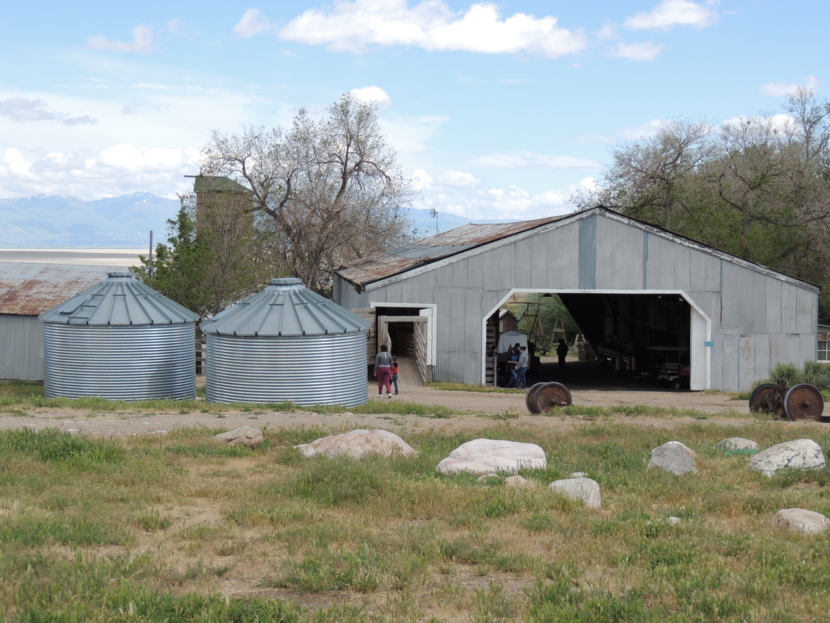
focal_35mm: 50
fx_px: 1199
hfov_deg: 38.2
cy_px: 312
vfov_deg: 29.1
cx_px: 415
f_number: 3.6
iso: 100
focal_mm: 8.9
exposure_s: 1/640
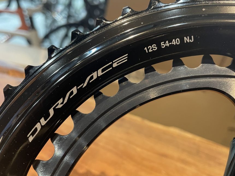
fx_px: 210
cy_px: 86
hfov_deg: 58.4
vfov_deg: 45.4
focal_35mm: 31
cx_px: 118
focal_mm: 4.2
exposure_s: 1/50
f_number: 1.6
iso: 400
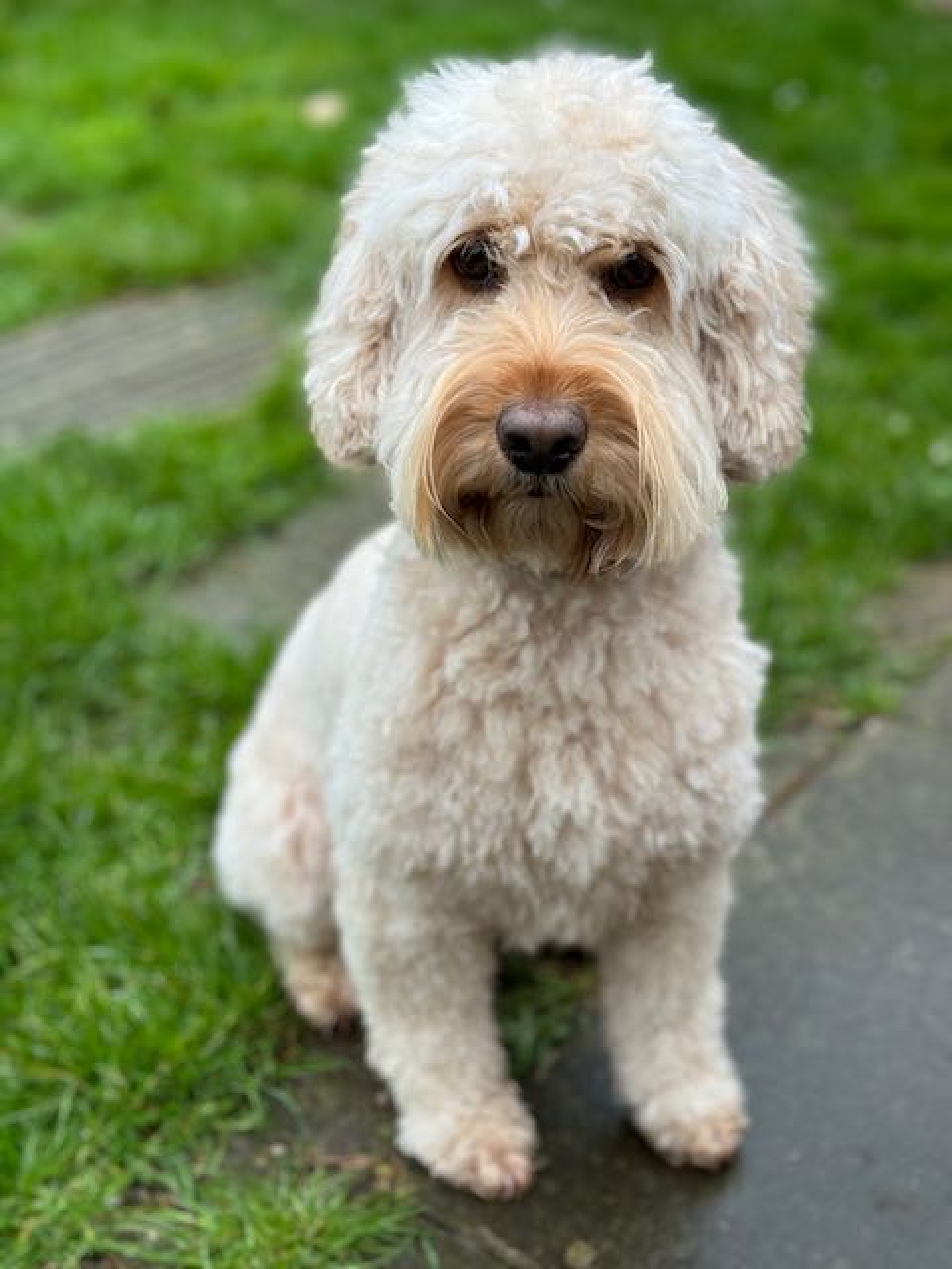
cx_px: 476
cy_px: 634
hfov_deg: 30.3
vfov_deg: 39.7
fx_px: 1760
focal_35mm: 48
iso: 64
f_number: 1.78
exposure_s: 1/385
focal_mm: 6.86
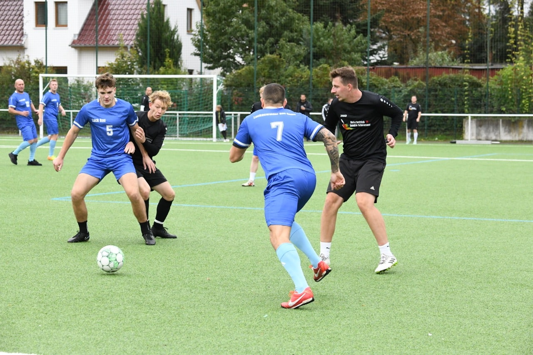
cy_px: 178
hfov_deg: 18.3
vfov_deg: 12.2
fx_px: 1658
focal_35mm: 112
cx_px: 266
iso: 6400
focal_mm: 112
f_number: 8
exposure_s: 1/1600
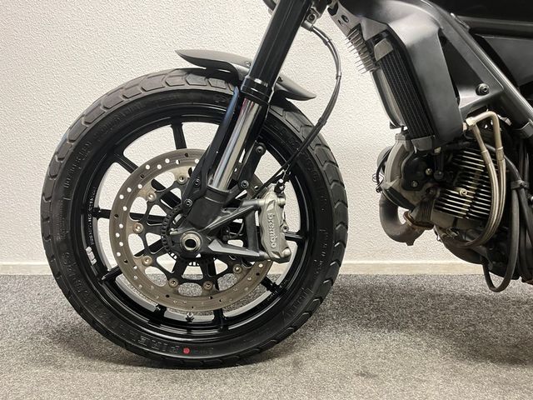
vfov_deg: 53.1
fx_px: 400
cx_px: 266
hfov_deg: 67.3
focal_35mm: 26
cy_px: 200
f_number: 1.6
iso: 500
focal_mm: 5.1
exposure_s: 1/25
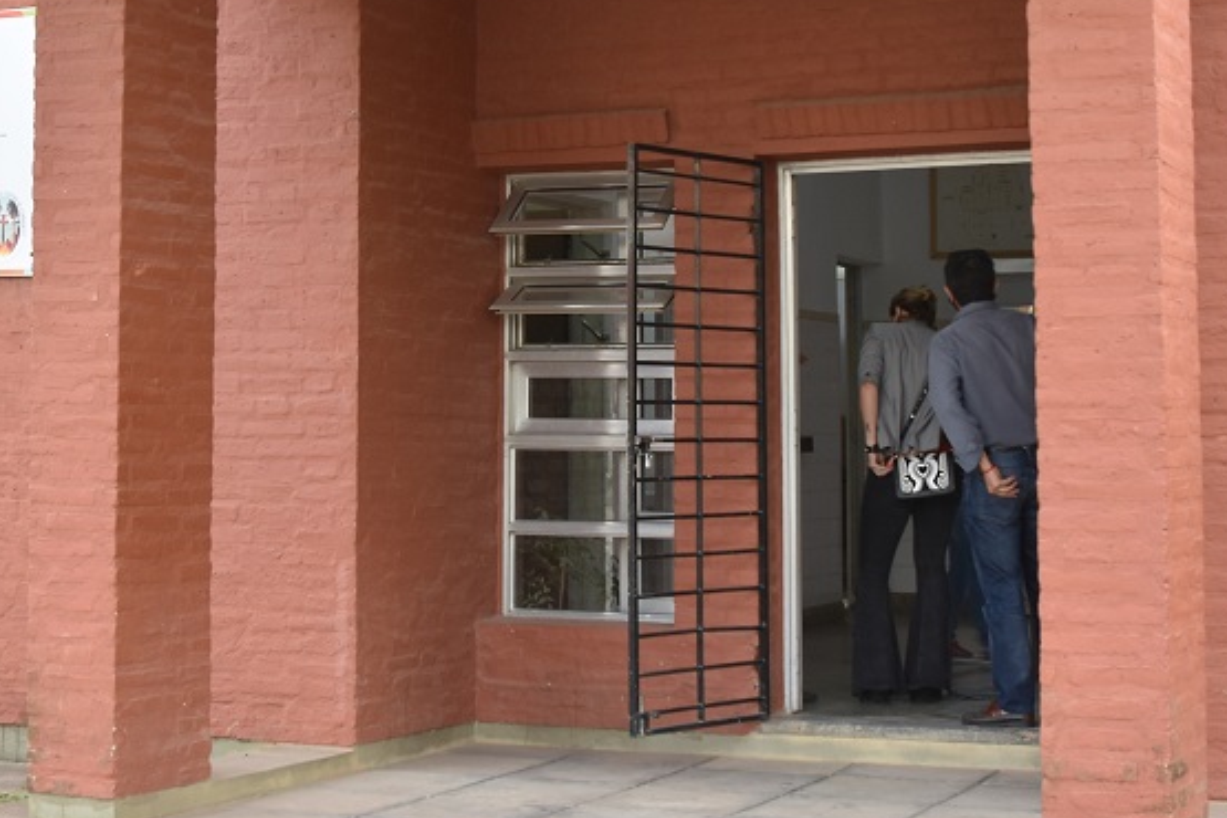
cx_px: 471
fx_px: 2386
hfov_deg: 28.8
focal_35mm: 70
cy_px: 161
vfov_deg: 19.3
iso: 200
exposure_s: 1/25
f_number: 5.6
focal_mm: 24
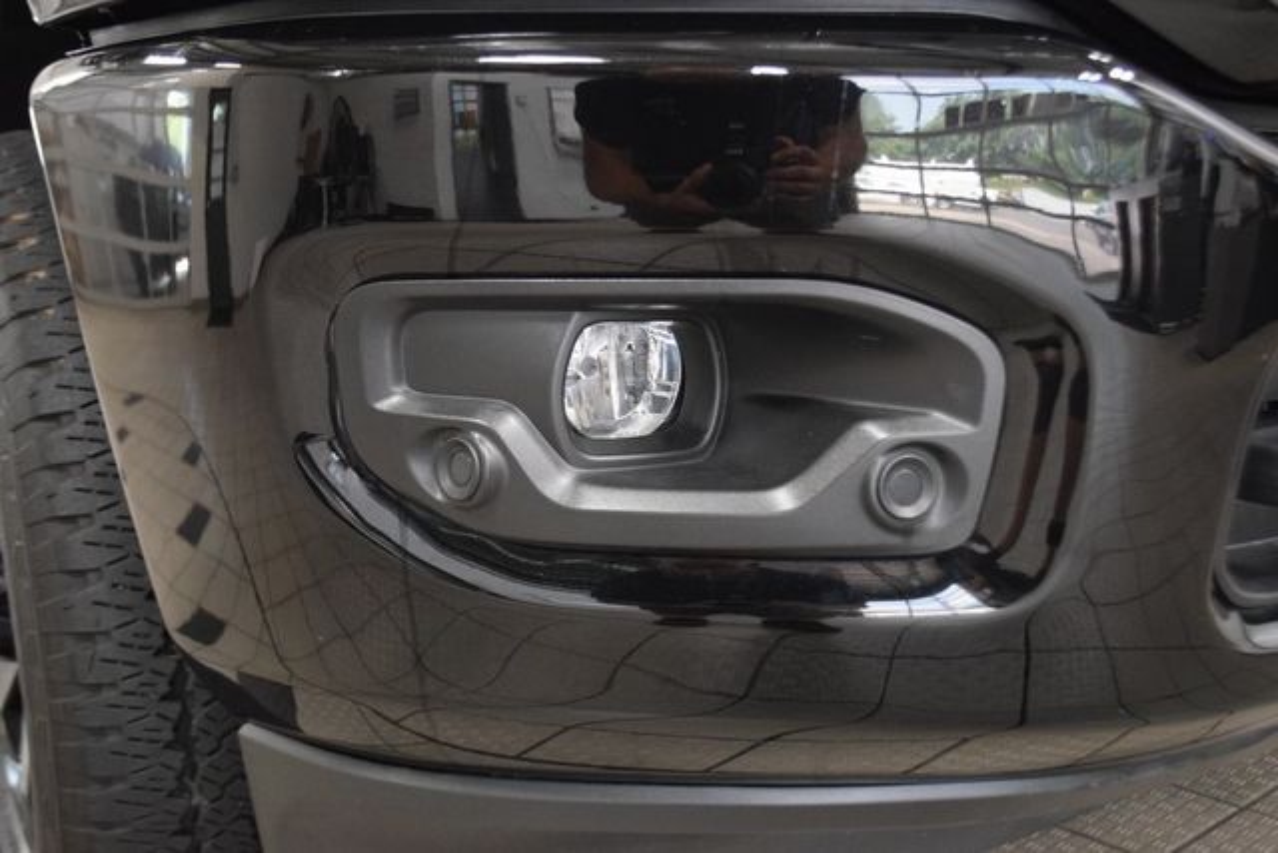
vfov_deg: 34.2
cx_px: 639
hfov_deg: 49.5
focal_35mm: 39
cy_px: 426
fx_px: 1385
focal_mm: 26
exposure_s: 1/60
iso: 3200
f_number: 4.2
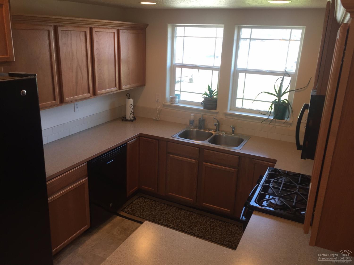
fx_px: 296
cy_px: 132
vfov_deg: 48.2
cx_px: 177
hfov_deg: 61.7
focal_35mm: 29
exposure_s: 1/40
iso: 32
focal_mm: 4.15
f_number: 2.2
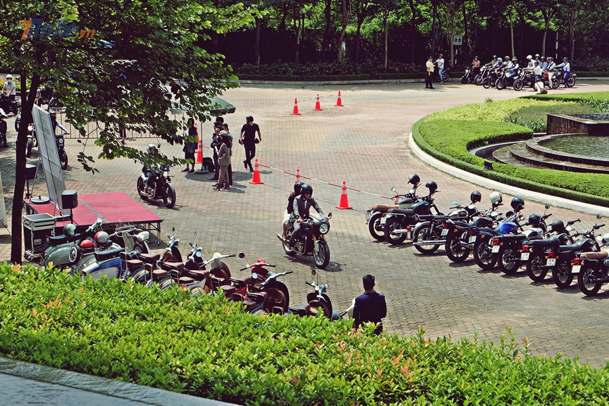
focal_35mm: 75
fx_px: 1269
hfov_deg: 27.0
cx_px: 304
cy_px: 203
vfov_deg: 18.2
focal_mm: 50
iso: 200
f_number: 8
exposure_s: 1/320
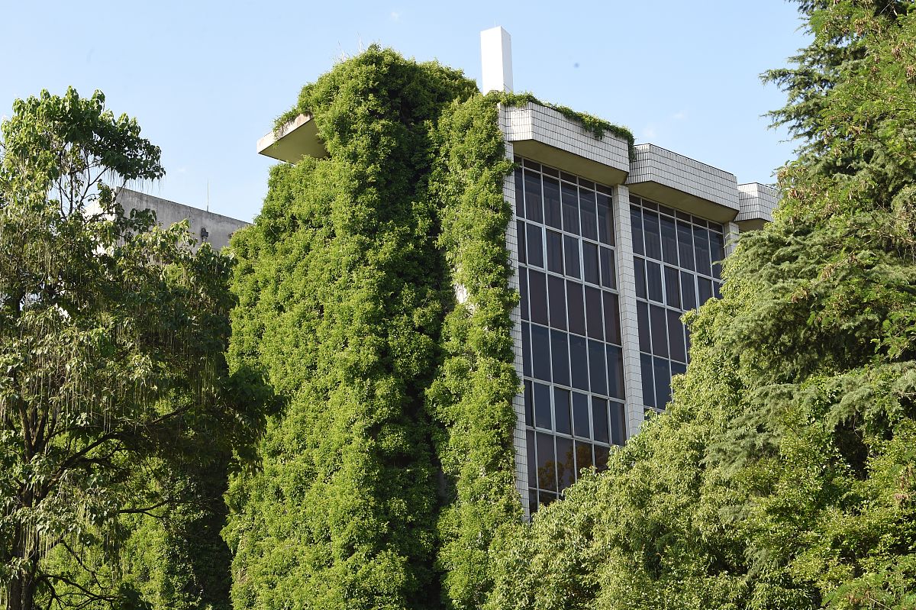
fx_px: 1780
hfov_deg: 28.9
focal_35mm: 70
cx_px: 458
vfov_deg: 19.4
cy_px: 305
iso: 1600
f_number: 13
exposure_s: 1/500
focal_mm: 70
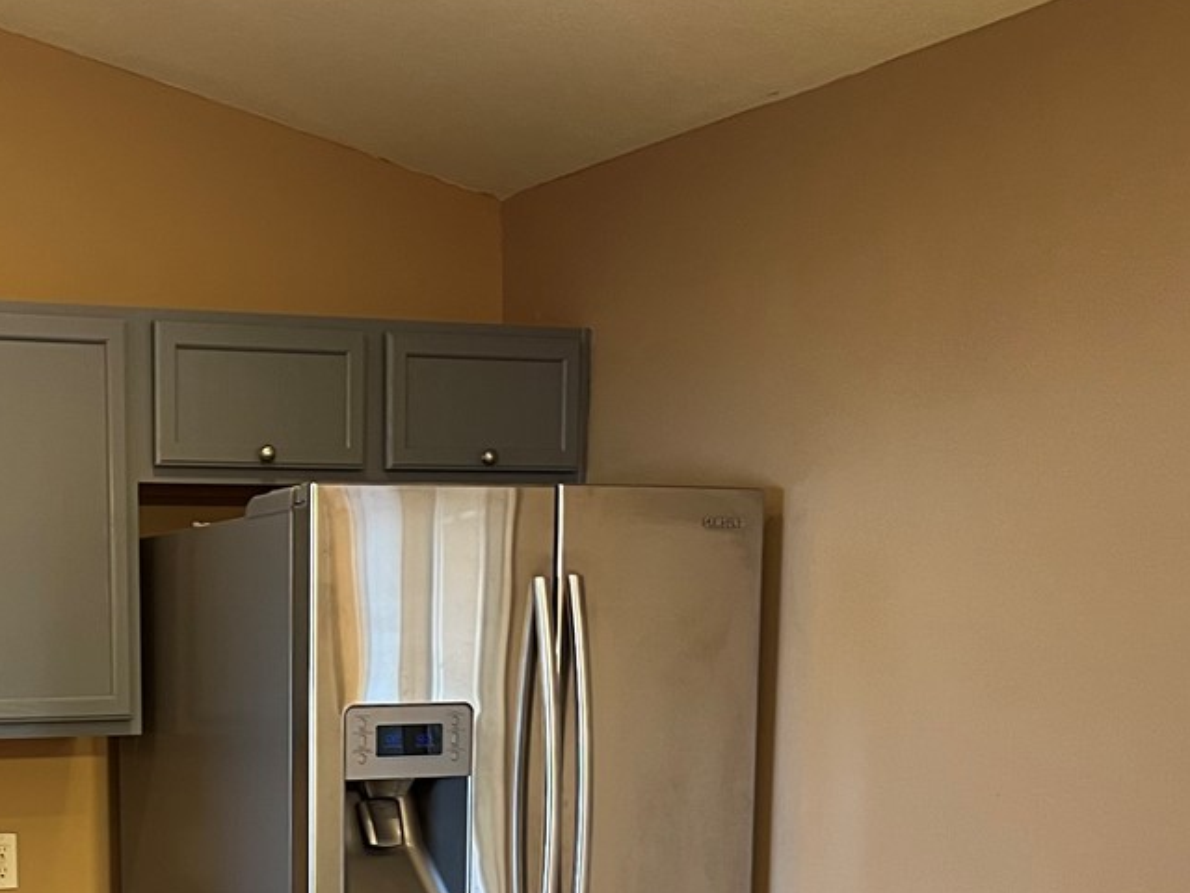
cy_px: 1094
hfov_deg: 28.6
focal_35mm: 65
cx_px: 110
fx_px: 2235
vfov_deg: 20.9
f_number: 1.5
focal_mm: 5.7
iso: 160
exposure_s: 1/60
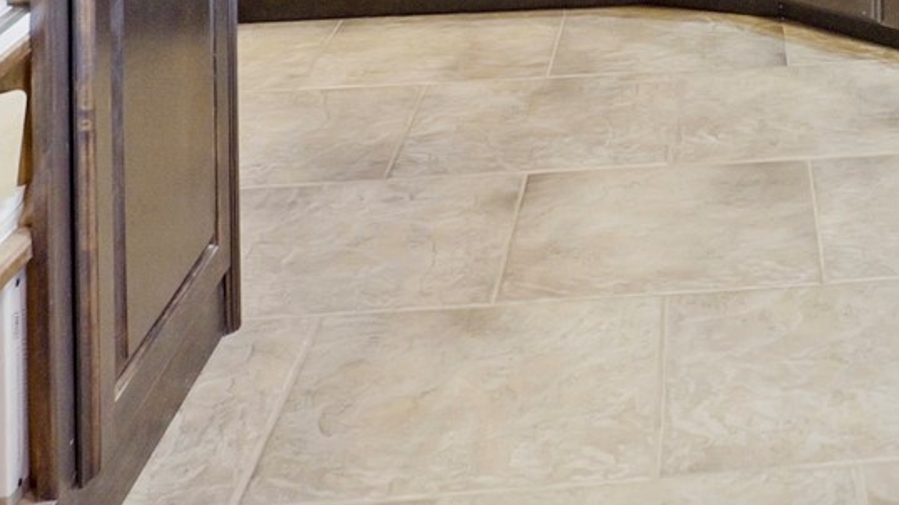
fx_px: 1668
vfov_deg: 14.6
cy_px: -472
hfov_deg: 27.8
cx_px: 960
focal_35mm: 70
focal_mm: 9
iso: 500
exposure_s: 1/1.25
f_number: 9
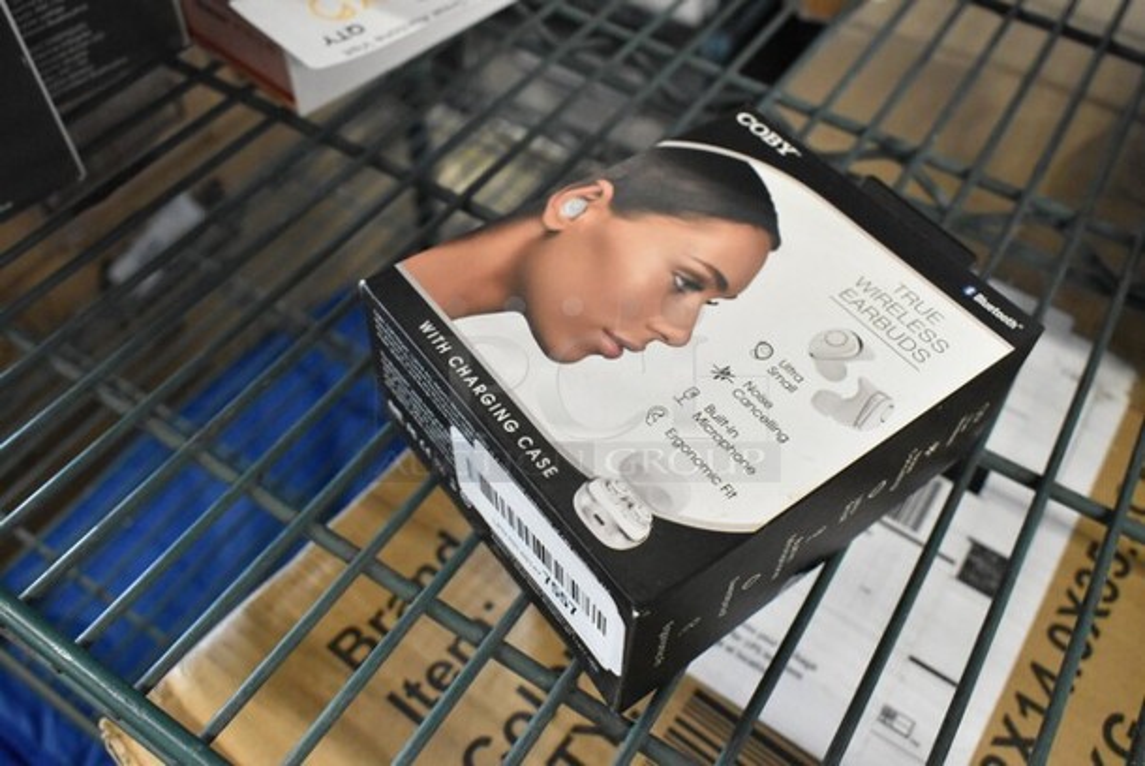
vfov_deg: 41.8
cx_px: 572
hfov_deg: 59.4
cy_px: 383
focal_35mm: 32
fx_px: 1003
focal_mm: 21
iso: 5000
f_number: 5.6
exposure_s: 1/125
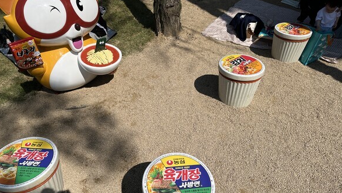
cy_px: 105
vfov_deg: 40.2
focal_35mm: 29
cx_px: 167
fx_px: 263
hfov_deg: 66.0
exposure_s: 1/6173
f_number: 1.6
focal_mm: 5.1
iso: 50
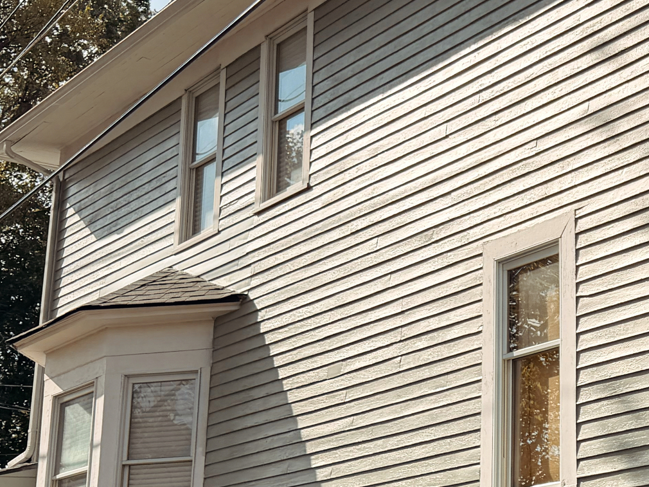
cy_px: 268
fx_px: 1368
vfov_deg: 20.2
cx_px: 709
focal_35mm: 73
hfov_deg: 24.9
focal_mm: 6.76
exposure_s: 1/4167
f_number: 1.78
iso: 80
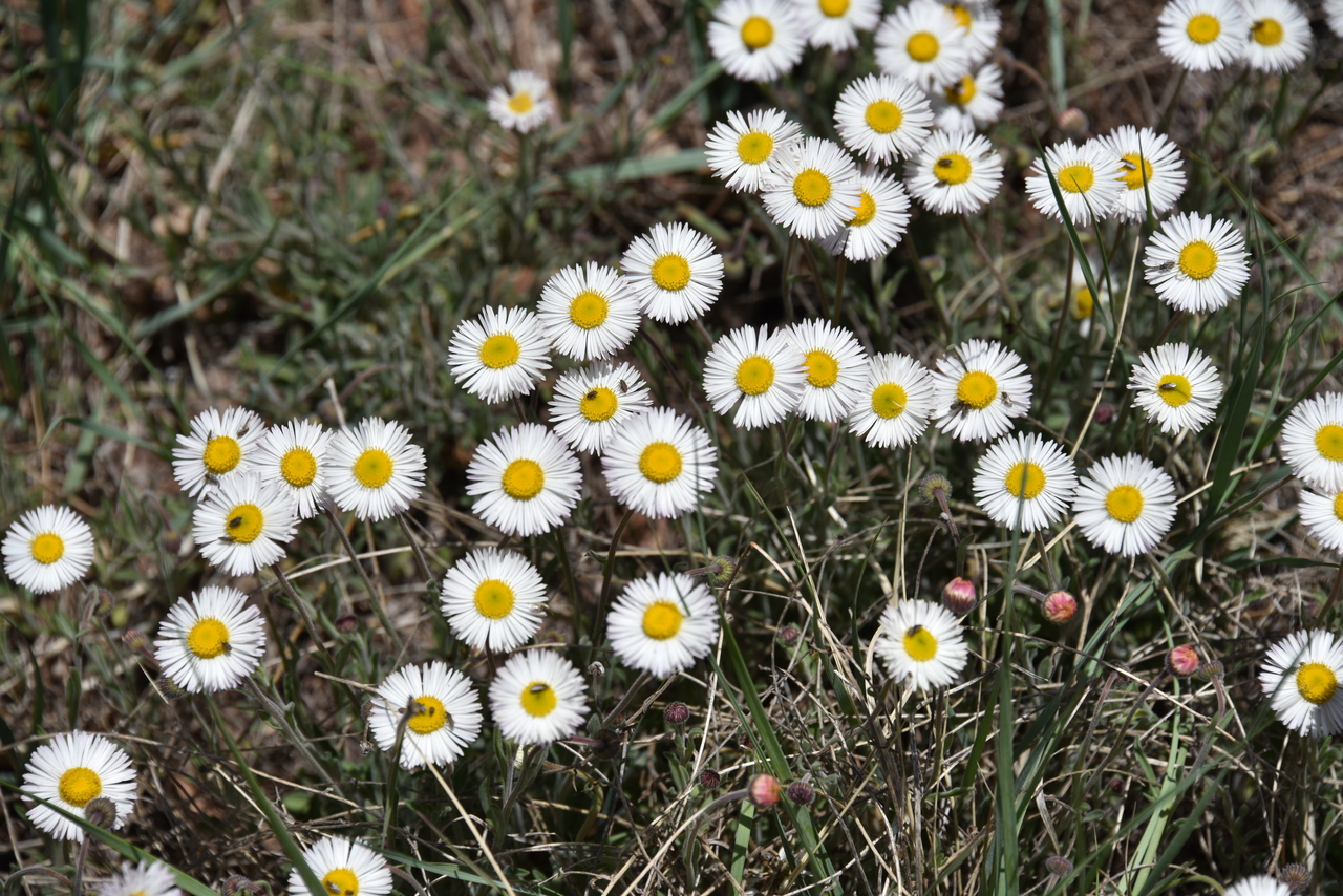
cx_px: 672
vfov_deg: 4.6
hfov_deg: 6.9
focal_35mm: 300
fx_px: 11193
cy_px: 448
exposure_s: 1/640
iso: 100
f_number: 10
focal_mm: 300
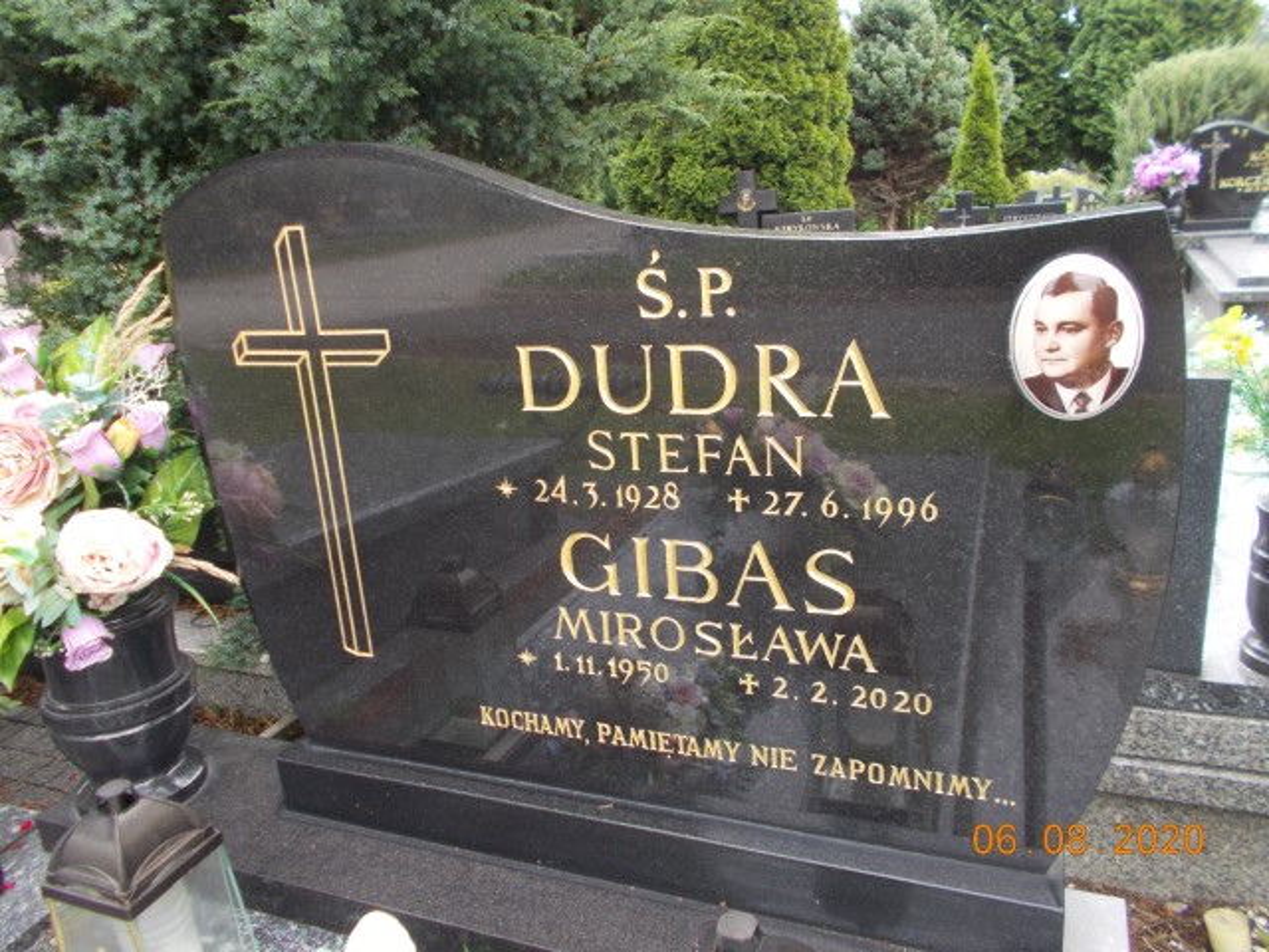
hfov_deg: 67.3
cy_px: 476
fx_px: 953
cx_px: 634
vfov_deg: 53.1
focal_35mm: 26
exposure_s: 1/50
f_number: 3.2
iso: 80
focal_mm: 4.6
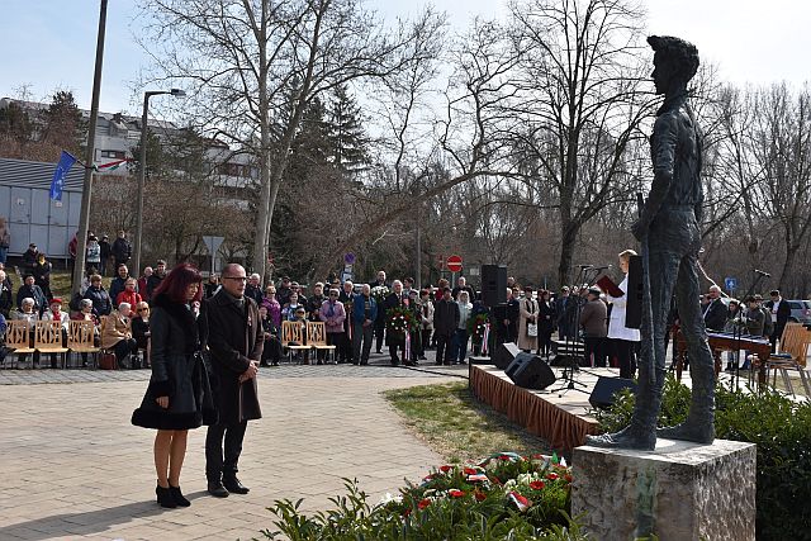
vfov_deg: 29.9
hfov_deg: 43.6
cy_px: 270
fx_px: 1014
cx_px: 406
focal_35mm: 45
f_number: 8
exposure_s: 1/250
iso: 100
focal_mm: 30
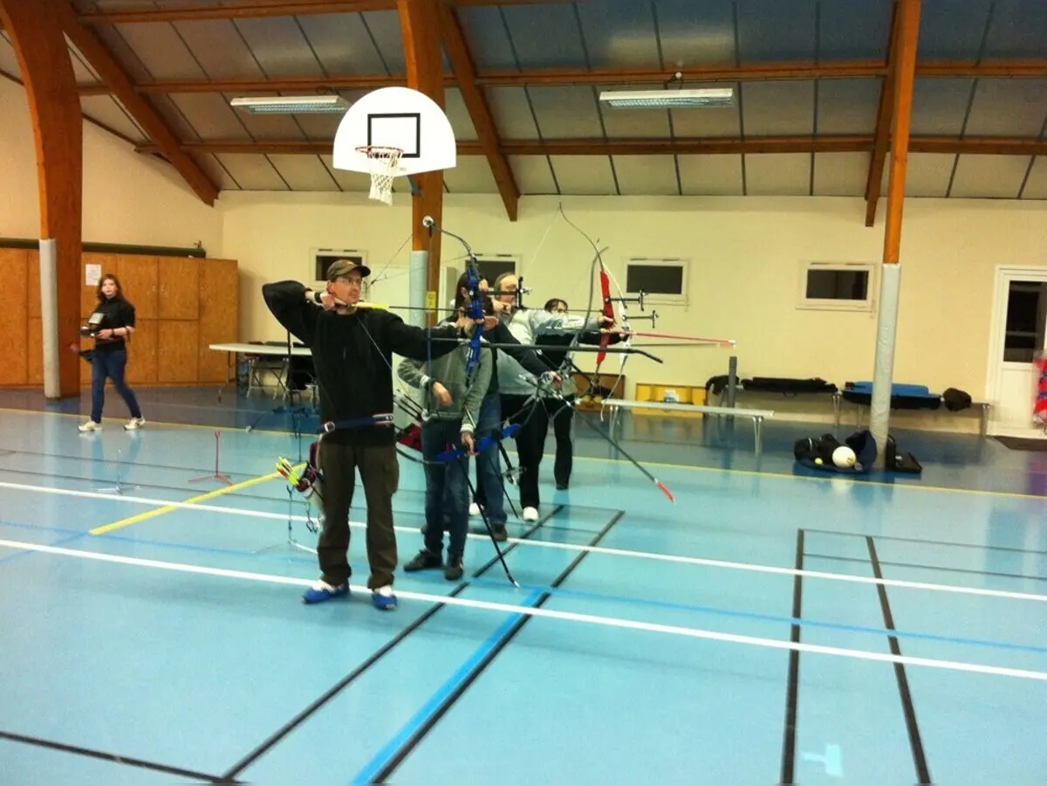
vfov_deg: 40.7
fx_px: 1059
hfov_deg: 52.6
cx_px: 524
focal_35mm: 35
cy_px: 393
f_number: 2.8
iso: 160
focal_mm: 3.85
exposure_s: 1/15
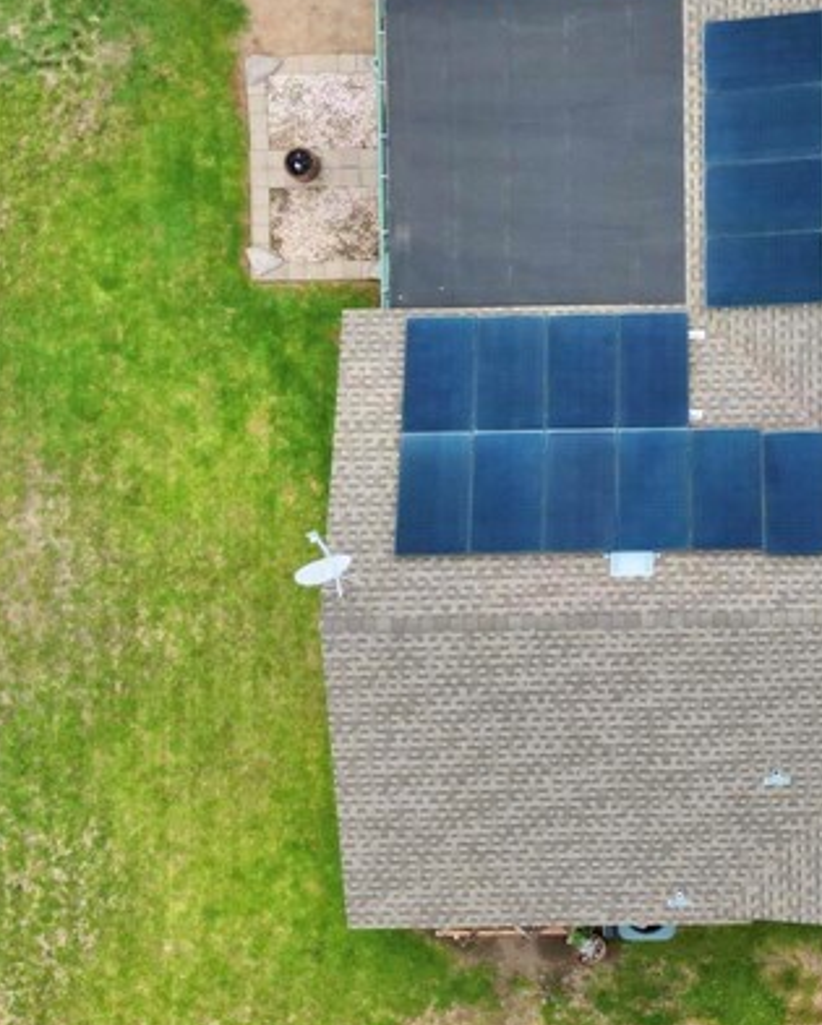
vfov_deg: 30.9
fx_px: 1853
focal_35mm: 61
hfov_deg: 24.5
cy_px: 475
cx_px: 686
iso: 120
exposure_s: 1/80
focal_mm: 6.72
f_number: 1.7
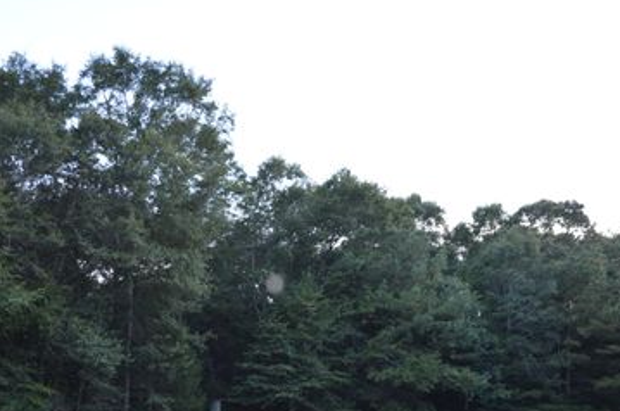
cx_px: 318
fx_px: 791
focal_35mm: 46
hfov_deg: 42.8
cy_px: 268
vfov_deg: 29.0
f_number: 4
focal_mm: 22
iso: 400
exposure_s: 1/60
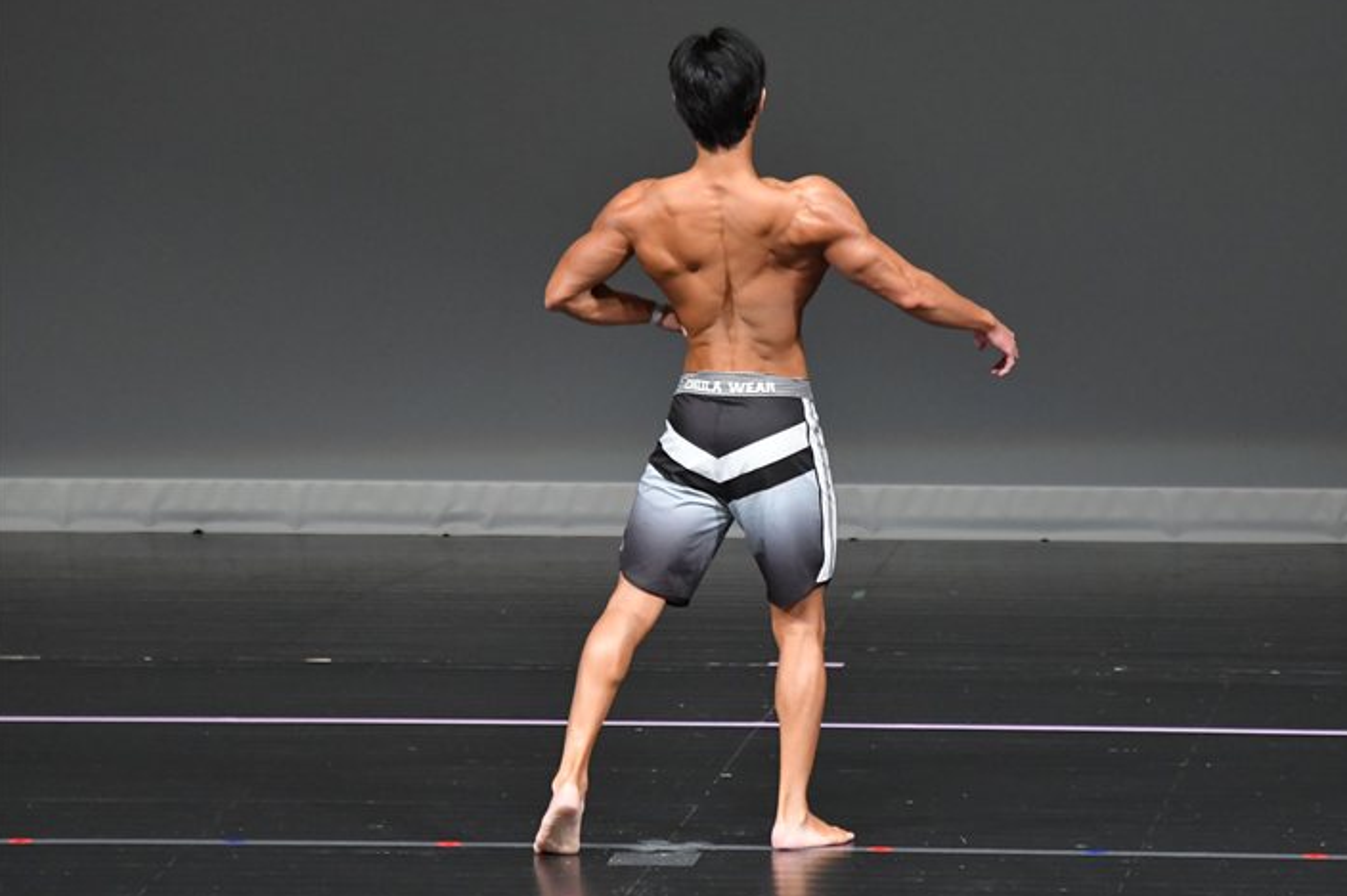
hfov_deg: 5.4
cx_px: 736
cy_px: 452
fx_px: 14205
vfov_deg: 3.6
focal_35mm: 380
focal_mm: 230
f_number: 5.6
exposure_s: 1/400
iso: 4000
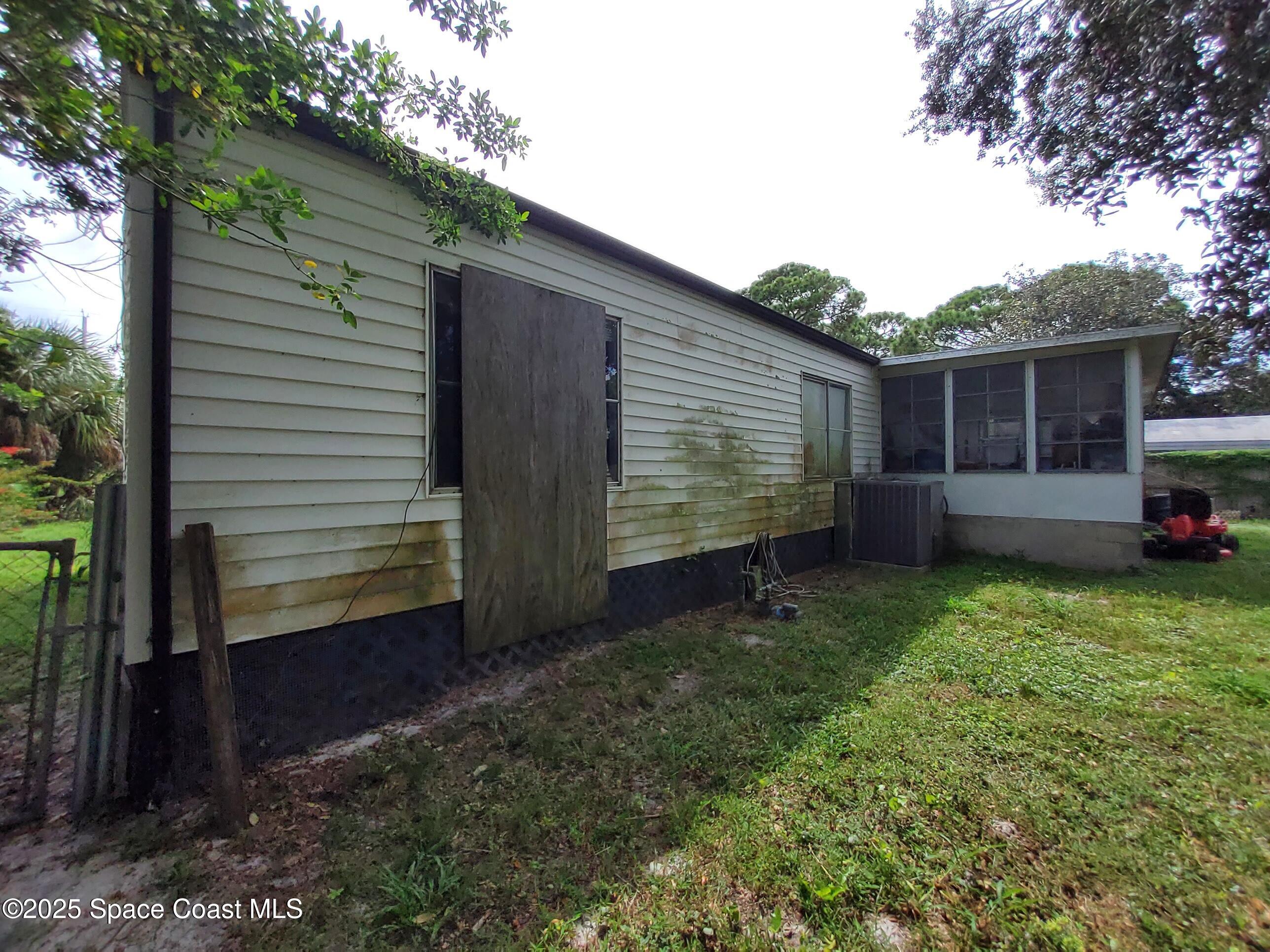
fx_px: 477
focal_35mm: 13
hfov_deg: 106.2
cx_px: 635
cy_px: 476
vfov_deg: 89.9
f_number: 2.2
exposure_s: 1/848
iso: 50
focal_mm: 1.13
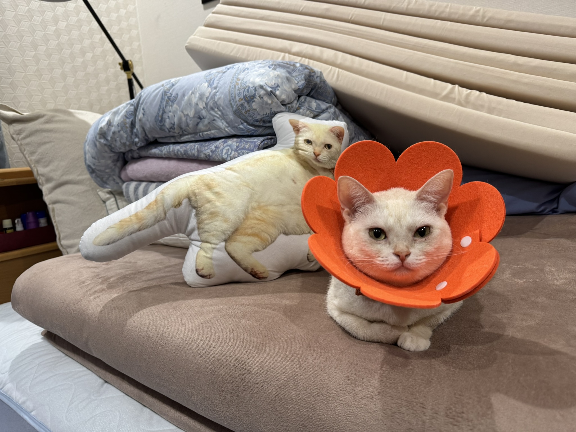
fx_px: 399
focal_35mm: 24
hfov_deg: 71.6
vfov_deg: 56.8
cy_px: 216
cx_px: 288
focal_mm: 6.76
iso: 160
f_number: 1.78
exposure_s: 1/60
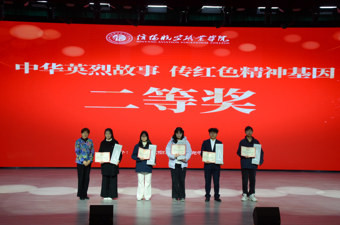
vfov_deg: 21.5
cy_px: 112
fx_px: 594
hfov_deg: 32.0
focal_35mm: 63
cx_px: 170
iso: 800
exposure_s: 1/160
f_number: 5
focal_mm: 42
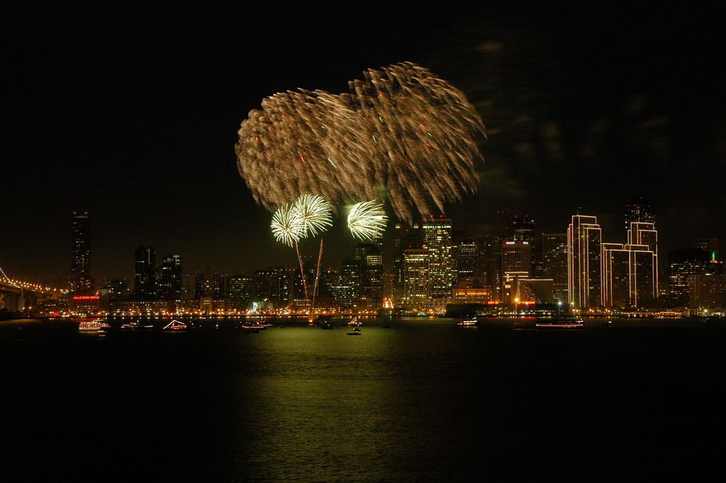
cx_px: 363
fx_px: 1451
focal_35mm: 72
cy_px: 242
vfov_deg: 18.9
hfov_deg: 28.1
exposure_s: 2.6
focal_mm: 48
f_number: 10
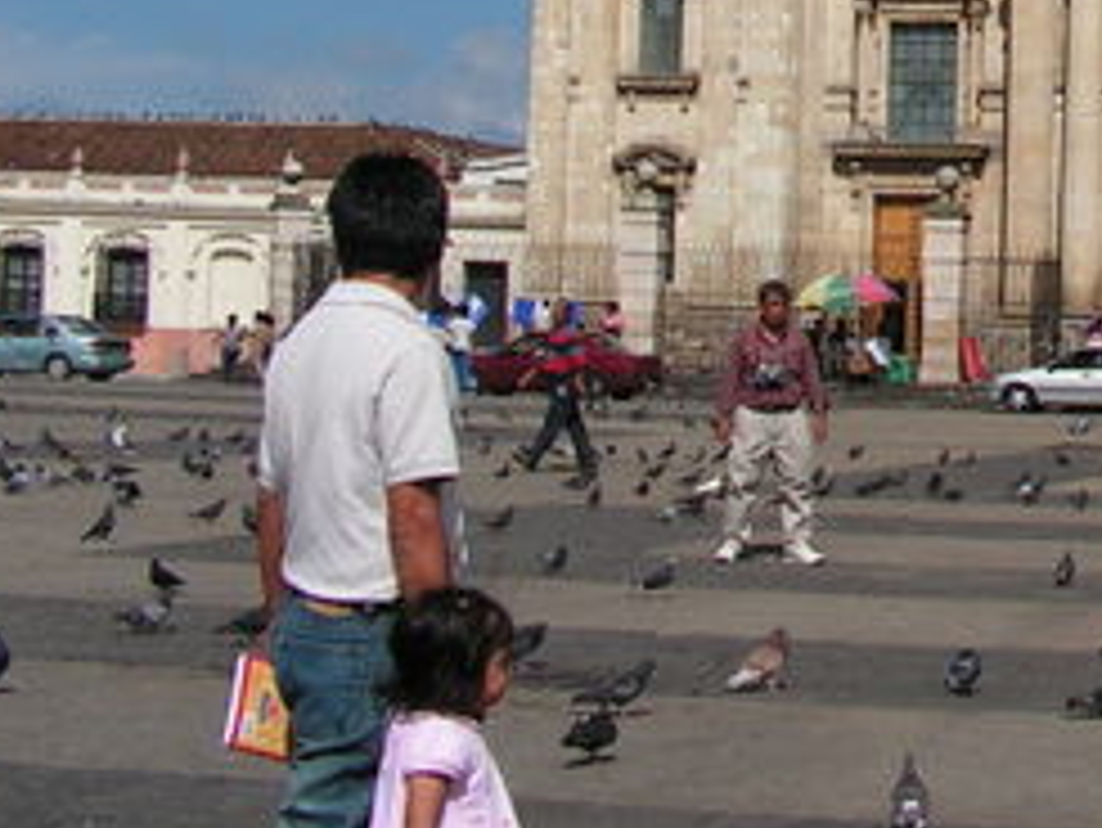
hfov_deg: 19.7
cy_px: -94
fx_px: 2994
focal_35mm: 94
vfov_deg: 15.3
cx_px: 1304
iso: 64
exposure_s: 1/1000
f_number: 4.8
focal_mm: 6
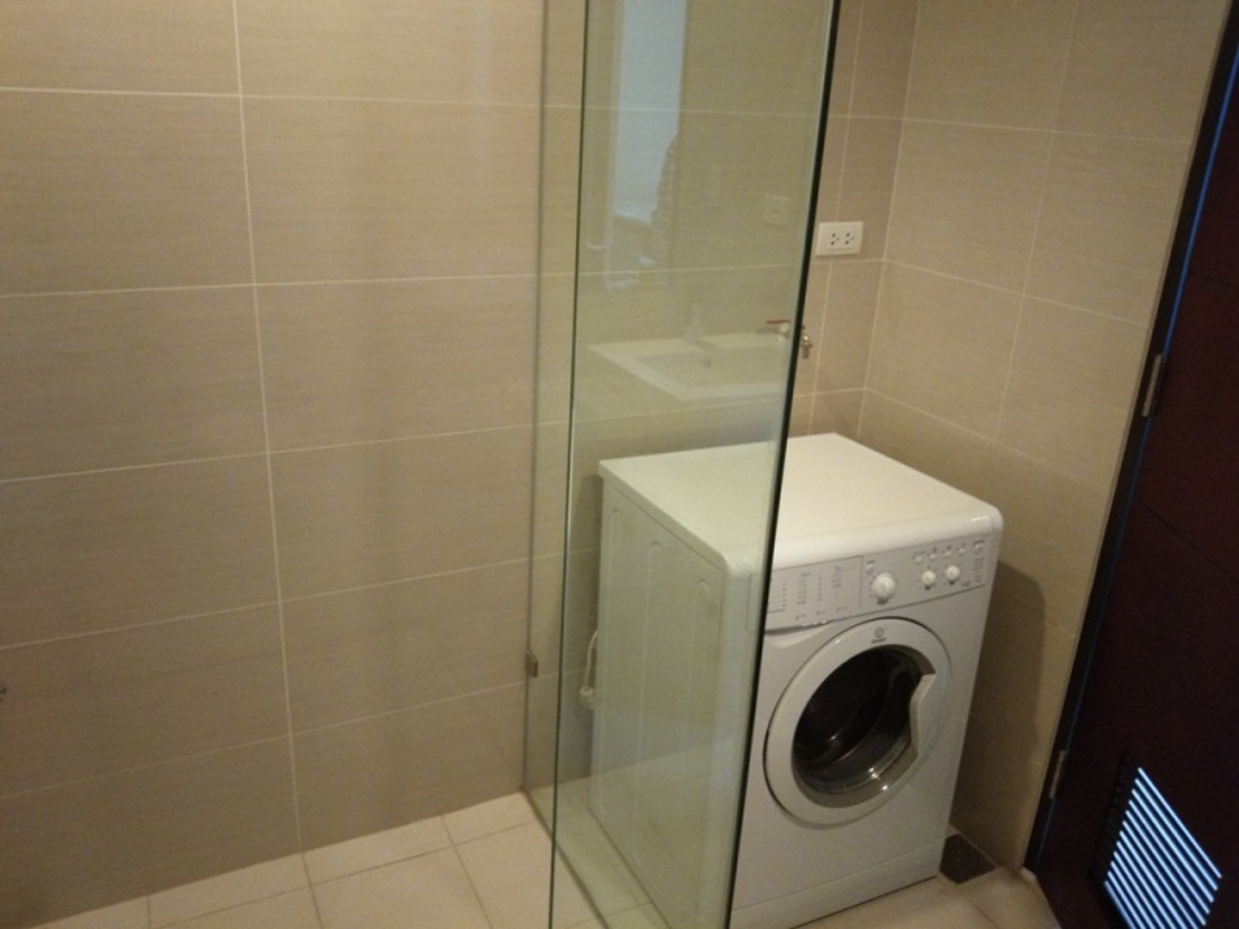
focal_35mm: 31
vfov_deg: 45.4
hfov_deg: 58.4
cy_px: 464
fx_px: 1110
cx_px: 620
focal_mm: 3.69
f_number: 2
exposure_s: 1/14.3
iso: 1000
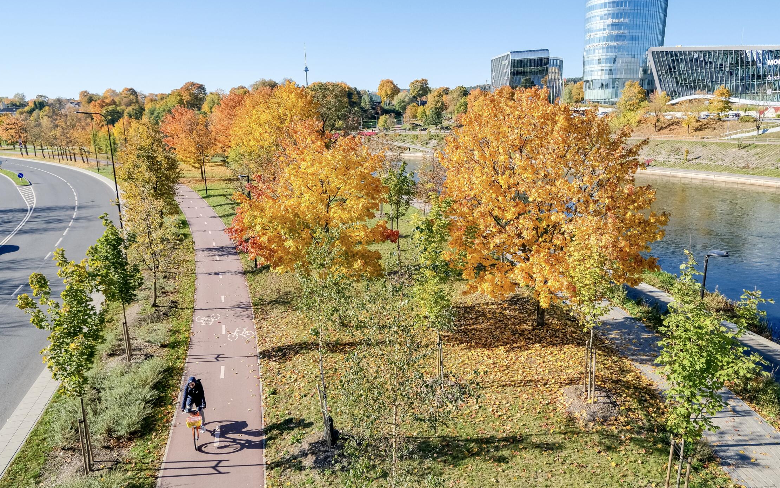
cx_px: 393
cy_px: 246
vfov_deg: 46.0
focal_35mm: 27
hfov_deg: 68.4
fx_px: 574
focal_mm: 15
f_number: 5.6
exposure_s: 1/550
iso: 320
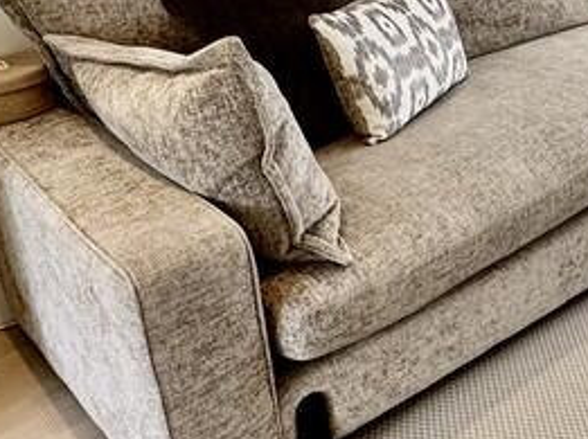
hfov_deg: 32.3
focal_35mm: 55
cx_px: 581
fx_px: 933
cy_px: 16
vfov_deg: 25.4
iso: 100
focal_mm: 2.22
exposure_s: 1/100
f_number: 2.2
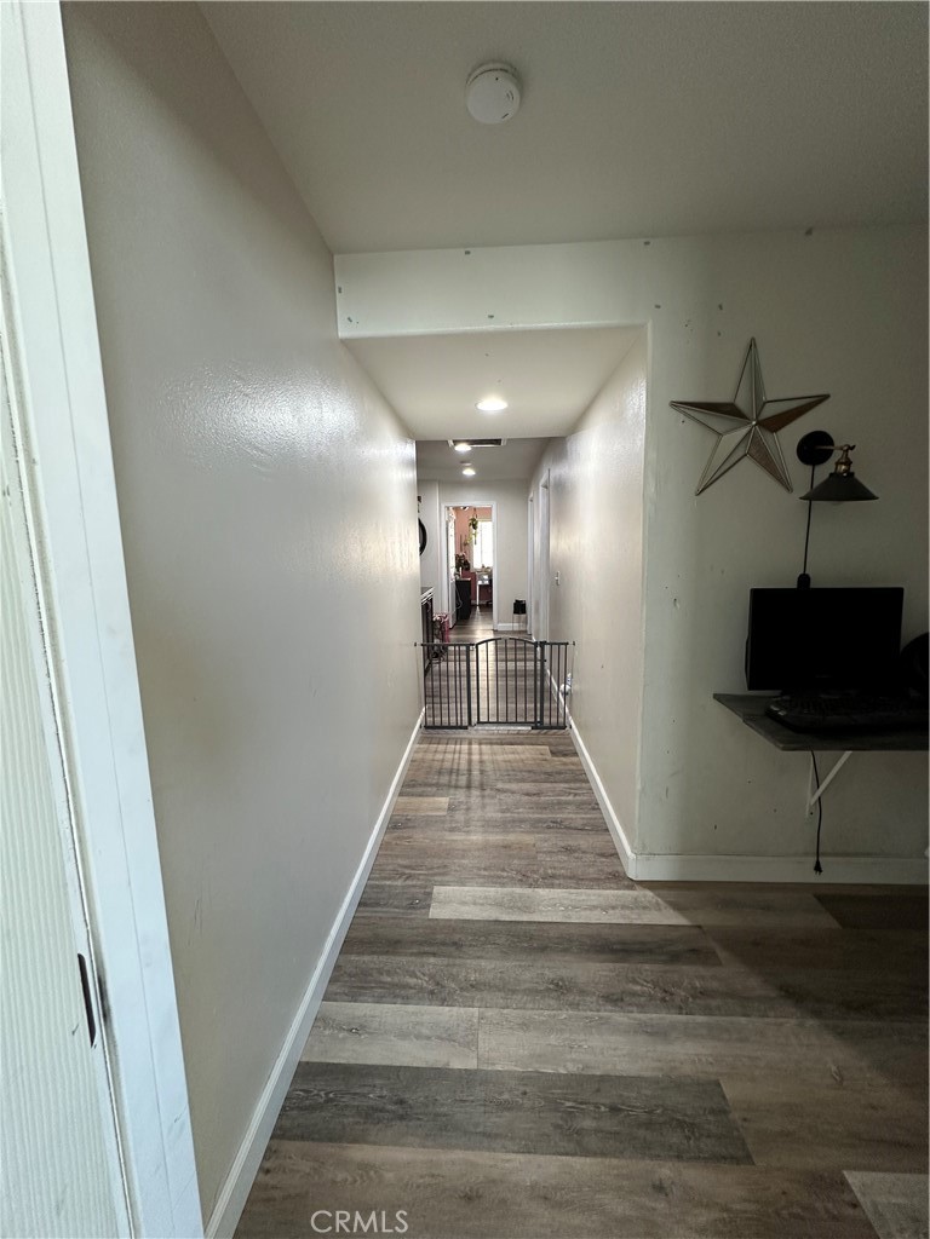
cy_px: 620
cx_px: 465
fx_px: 502
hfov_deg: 85.7
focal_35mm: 14
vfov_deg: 102.1
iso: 200
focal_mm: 2.22
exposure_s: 1/60
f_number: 2.2
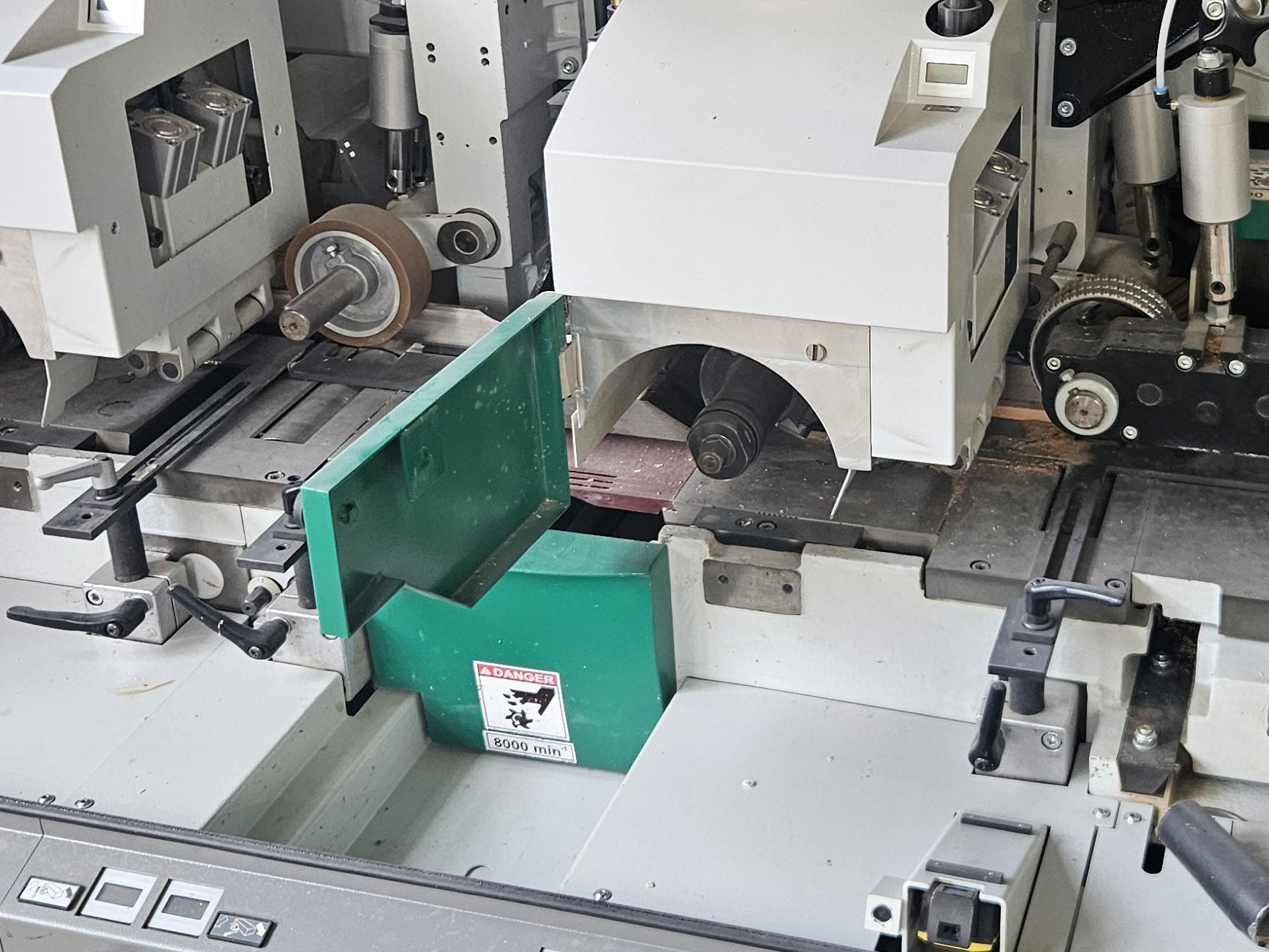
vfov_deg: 27.3
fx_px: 1943
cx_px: 862
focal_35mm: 53
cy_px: 287
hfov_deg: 35.8
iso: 160
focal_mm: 5.4
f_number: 1.8
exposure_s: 1/100
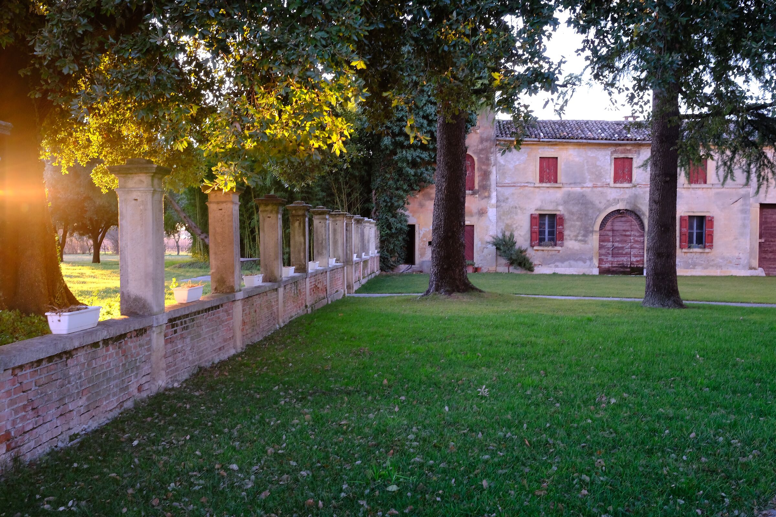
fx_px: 754
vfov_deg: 37.9
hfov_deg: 54.4
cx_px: 388
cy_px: 258
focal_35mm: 35
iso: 1250
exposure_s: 1/34
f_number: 8
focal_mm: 23
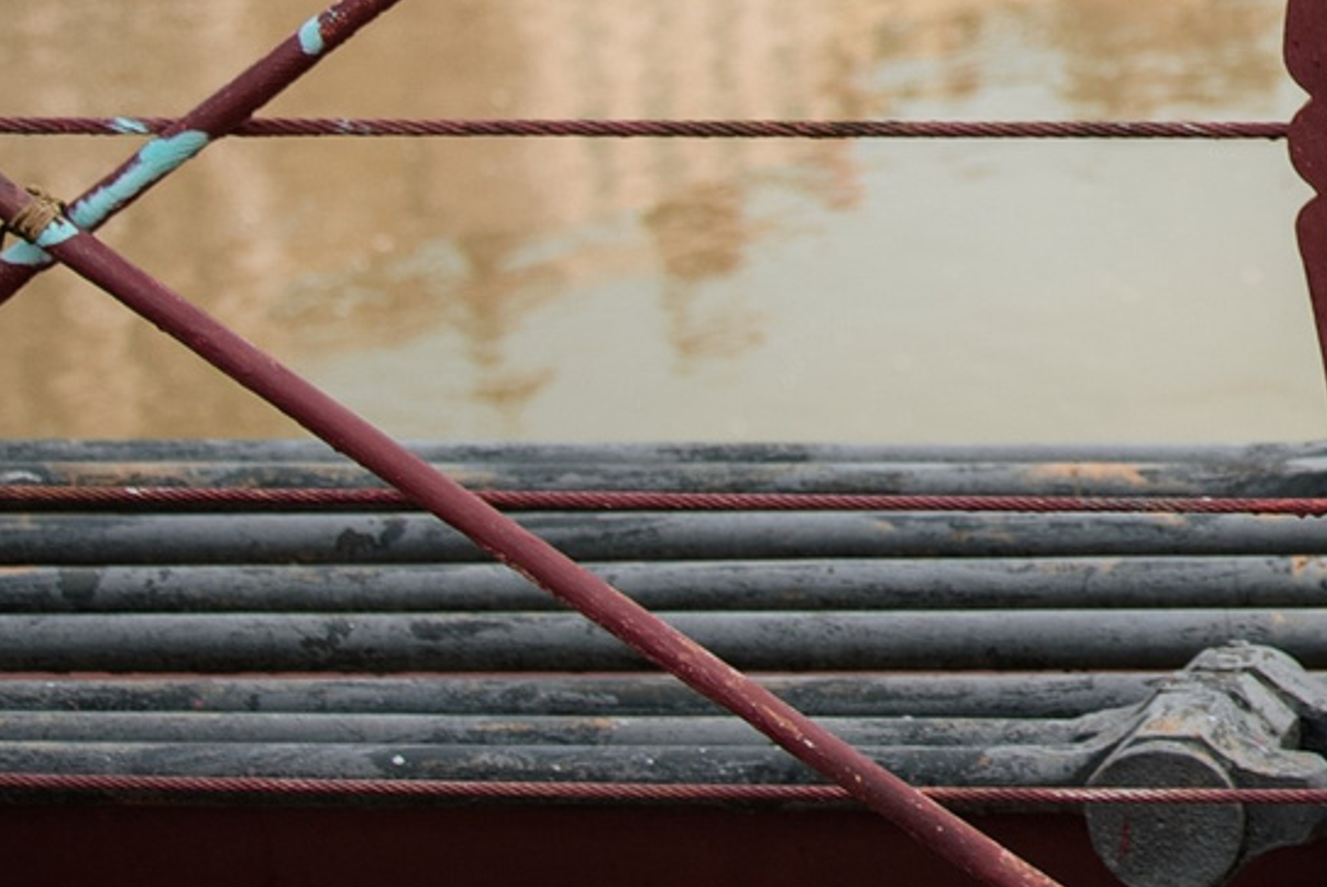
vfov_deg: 10.2
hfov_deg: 13.7
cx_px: 2439
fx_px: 4869
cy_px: -314
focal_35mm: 132
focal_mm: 28
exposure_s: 1/200
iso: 100
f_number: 3.2
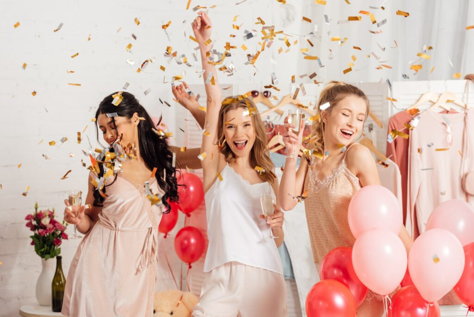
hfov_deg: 22.6
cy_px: 158
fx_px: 1186
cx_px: 237
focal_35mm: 90
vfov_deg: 15.2
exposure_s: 1/160
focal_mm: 90
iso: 100
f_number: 4.5
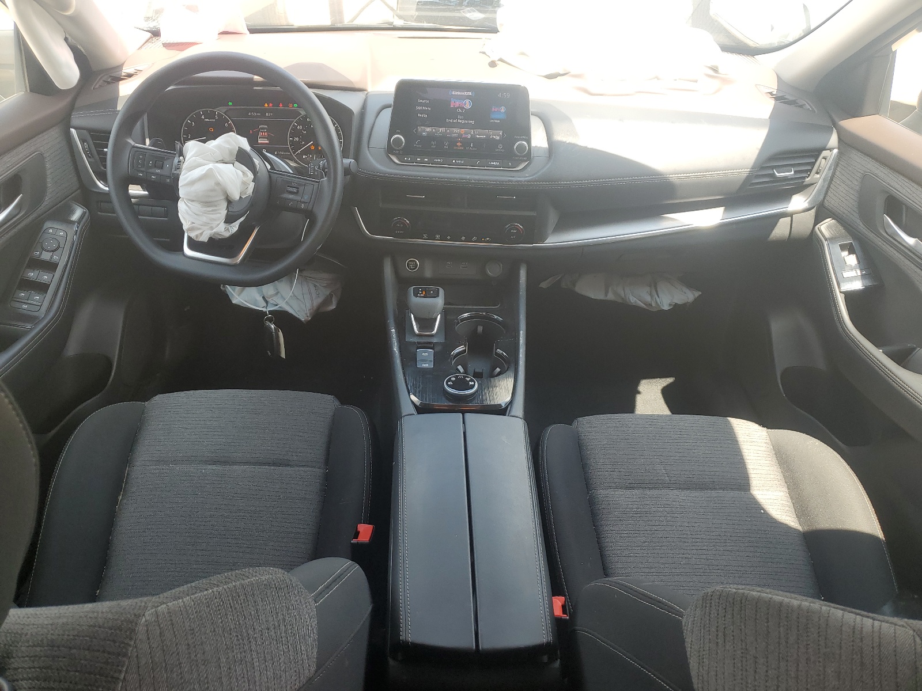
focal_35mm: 26
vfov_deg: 53.1
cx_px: 461
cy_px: 346
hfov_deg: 67.3
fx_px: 693
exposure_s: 1/233
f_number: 1.5
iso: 50
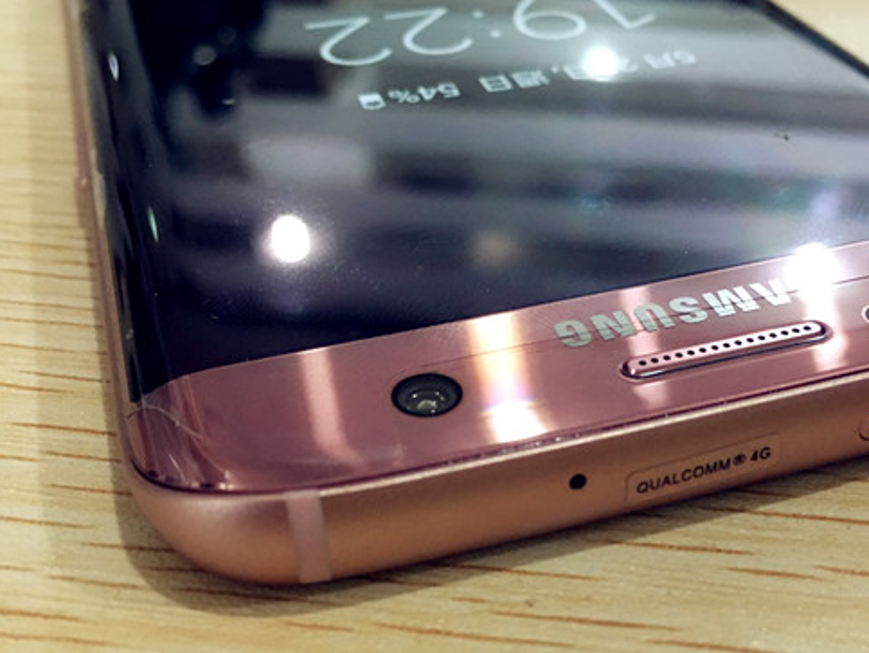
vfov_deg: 34.1
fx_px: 1055
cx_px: 533
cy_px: 438
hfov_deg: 44.5
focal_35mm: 42
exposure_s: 1/10
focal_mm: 4.15
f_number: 2.2
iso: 80
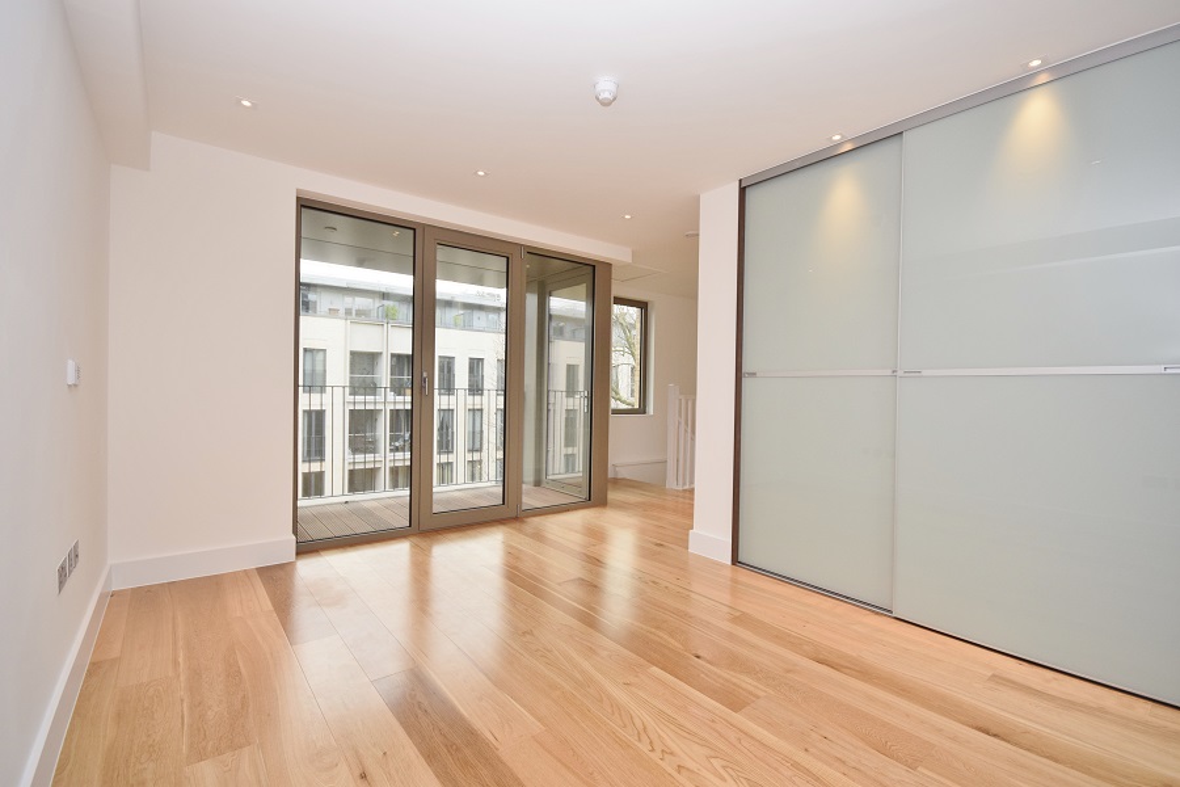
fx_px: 492
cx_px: 590
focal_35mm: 15
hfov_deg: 100.4
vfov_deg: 77.3
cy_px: 394
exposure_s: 1/125
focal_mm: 10
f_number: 5.6
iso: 720
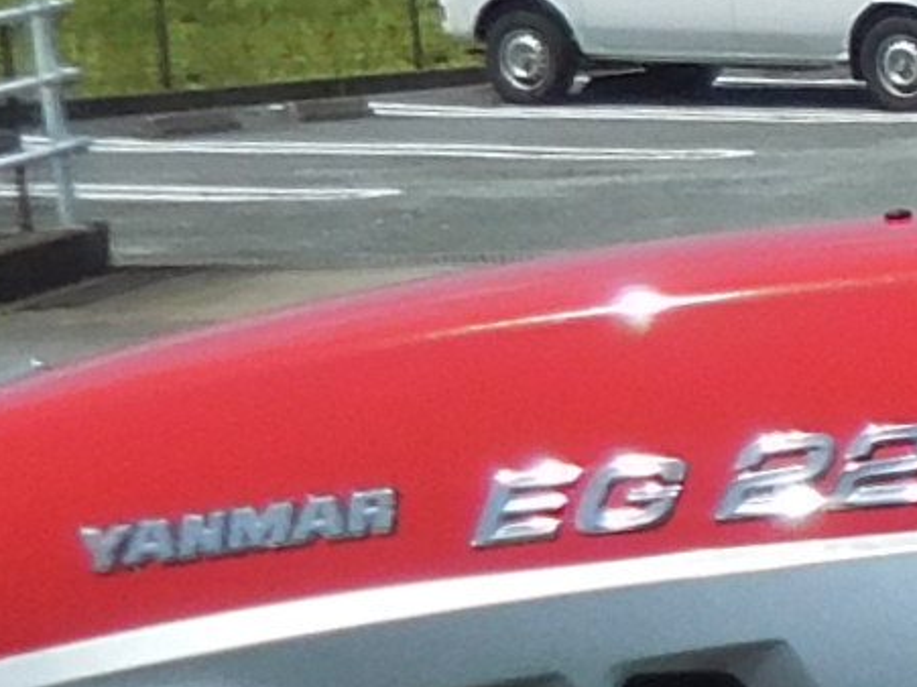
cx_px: 2613
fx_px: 4794
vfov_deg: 8.1
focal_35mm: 181
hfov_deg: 9.1
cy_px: 752
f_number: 3.3
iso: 125
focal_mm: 4.5
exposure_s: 1/2000
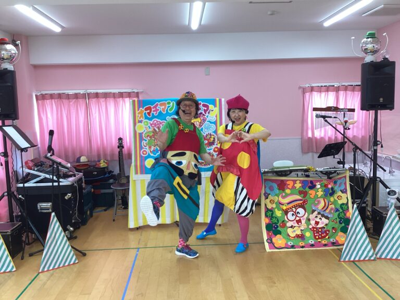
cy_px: 150
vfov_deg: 45.4
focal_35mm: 31
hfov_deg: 58.4
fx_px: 358
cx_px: 200
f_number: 2.4
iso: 100
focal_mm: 3.3
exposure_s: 1/50
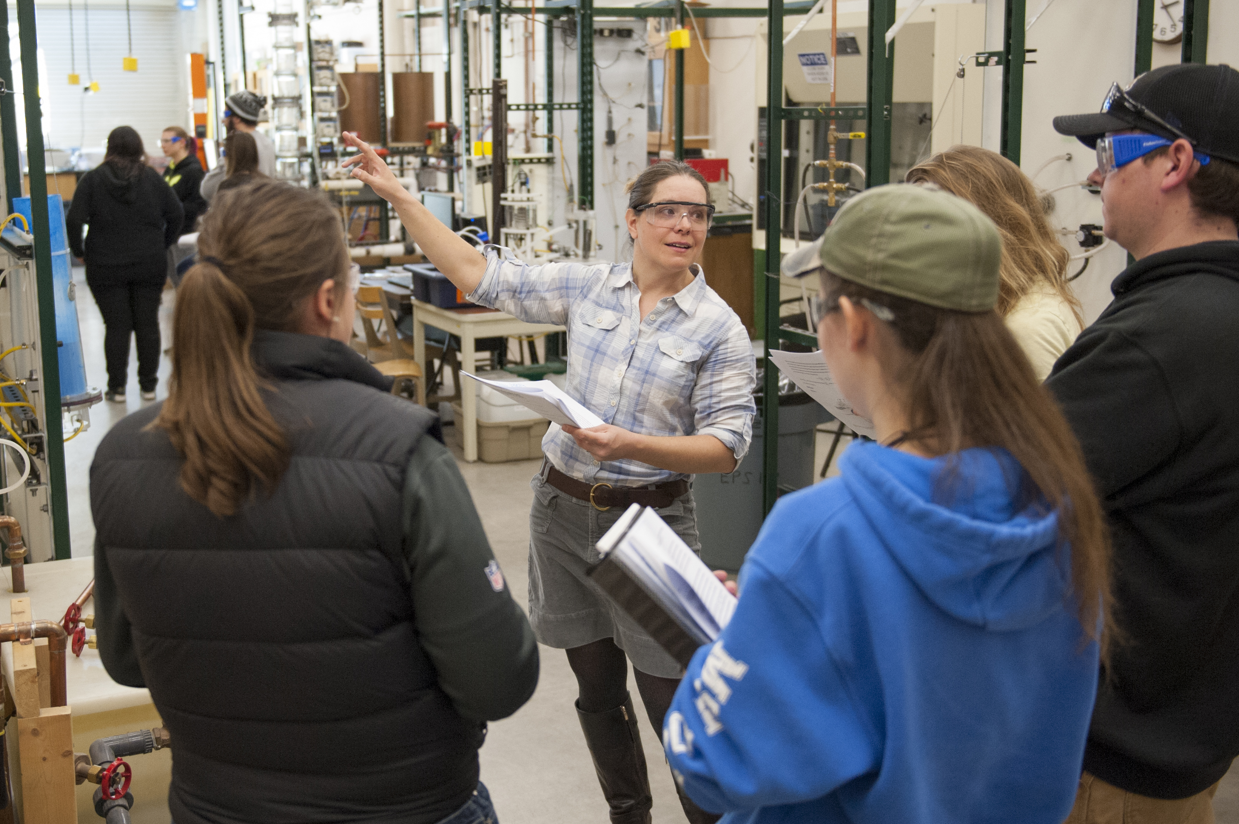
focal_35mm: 45
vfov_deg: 29.8
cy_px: 345
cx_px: 501
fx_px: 1548
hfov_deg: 43.4
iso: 3200
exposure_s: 1/400
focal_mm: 34
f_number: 2.8
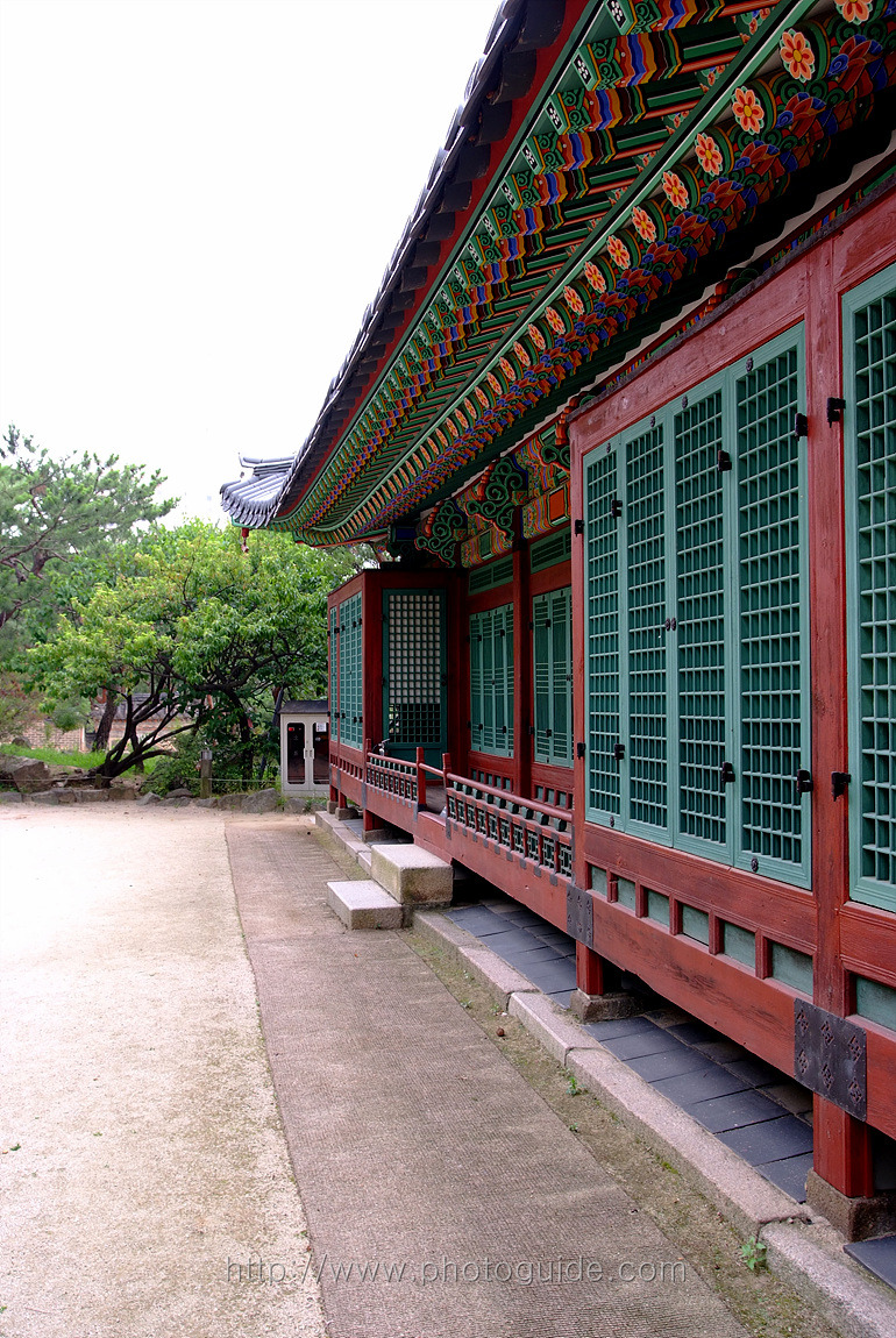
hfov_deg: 40.1
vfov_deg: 57.2
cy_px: 669
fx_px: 1228
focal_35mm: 33
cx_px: 448
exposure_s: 1/20
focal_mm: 22
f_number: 5.6
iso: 125
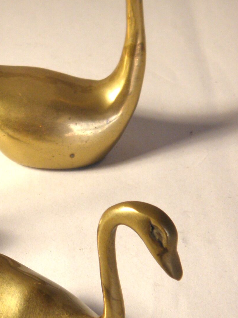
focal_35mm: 118
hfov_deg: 12.3
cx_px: -31
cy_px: 72
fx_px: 1082
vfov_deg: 16.6
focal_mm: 9.1
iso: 100
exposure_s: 1/80
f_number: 4
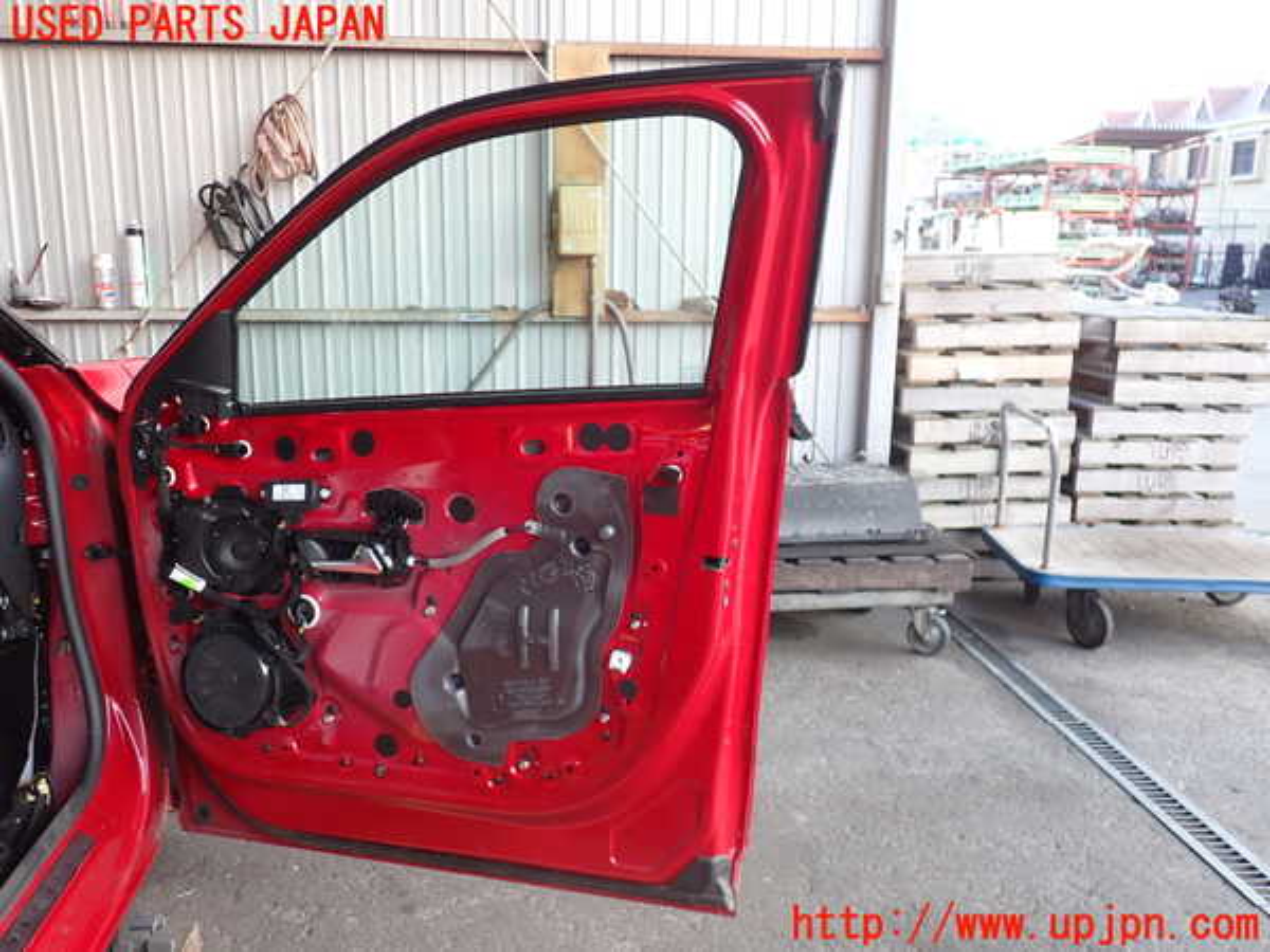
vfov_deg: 46.8
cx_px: 635
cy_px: 476
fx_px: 1101
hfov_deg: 60.0
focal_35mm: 30
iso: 125
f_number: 2.3
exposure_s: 1/60
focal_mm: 5.4
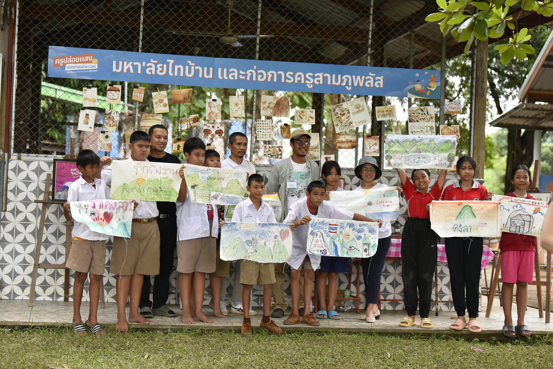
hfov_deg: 28.8
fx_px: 1076
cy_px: 184
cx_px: 276
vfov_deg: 19.5
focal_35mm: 70
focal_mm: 70
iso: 1000
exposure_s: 1/2000
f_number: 2.8
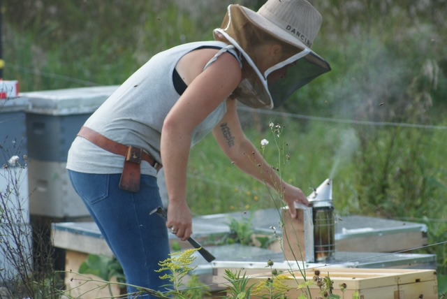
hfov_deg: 7.6
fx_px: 3355
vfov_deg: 5.1
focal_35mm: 270
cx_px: 224
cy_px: 150
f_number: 5.6
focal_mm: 180
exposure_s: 1/320
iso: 320
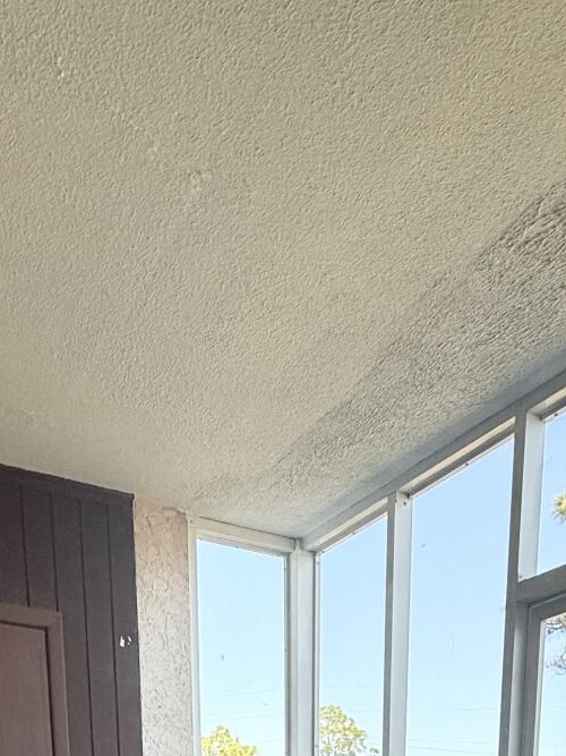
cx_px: 352
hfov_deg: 34.2
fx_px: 916
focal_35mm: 42
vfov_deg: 29.2
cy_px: 1115
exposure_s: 1/315
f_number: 2.2
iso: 64
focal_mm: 2.22
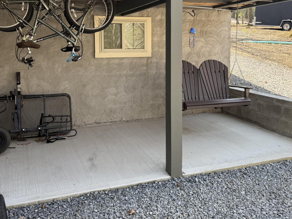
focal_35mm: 37
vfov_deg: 38.1
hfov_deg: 50.1
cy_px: 69
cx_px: 146
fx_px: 312
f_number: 1.78
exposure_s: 1/470
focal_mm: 6.76
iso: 100
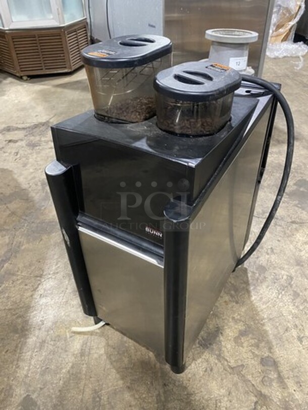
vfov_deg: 67.3
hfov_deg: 53.1
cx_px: 154
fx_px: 308
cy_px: 205
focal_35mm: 26
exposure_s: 1/60
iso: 400
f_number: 1.8
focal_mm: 4.25
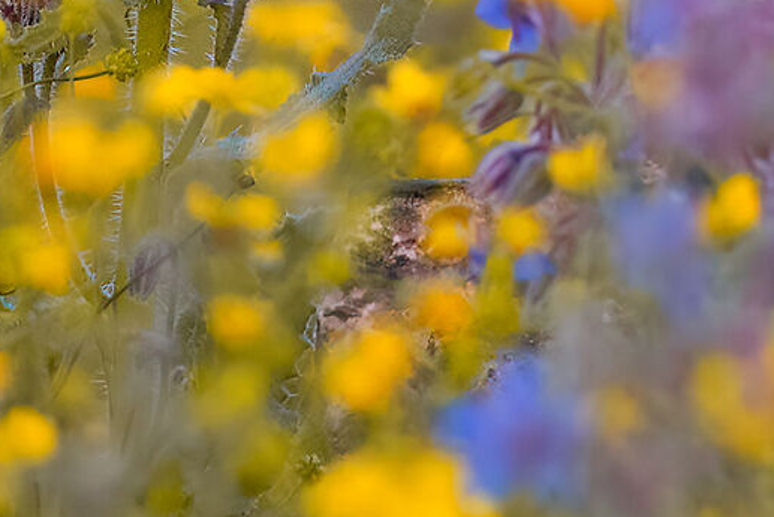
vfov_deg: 0.5
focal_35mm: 2763
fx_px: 59418
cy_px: -355
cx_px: 1620
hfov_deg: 0.7
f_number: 6.3
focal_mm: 397
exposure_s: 1/160
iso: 1250
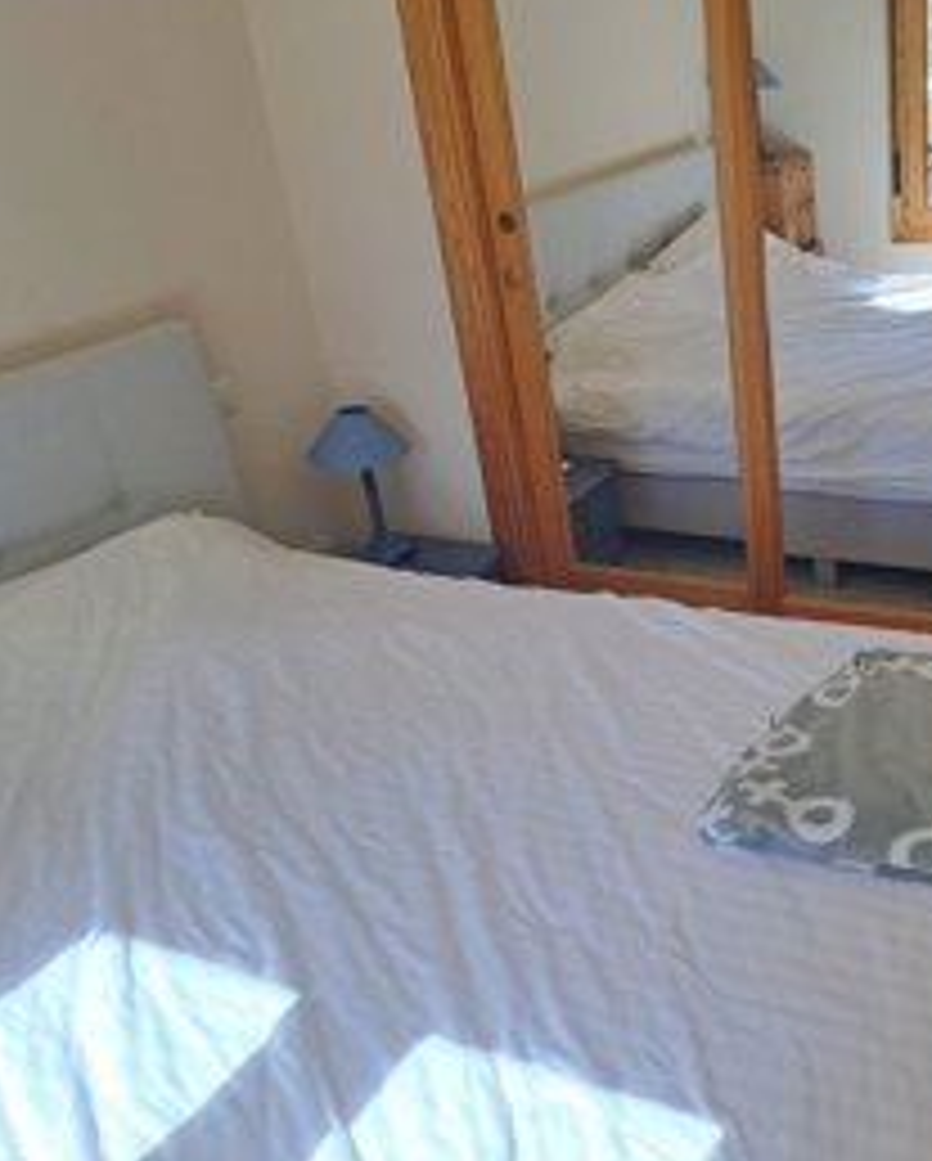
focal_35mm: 34
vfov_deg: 52.8
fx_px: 1170
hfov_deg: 41.8
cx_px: 729
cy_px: 558
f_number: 1.8
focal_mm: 4.65
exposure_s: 1/255
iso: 32
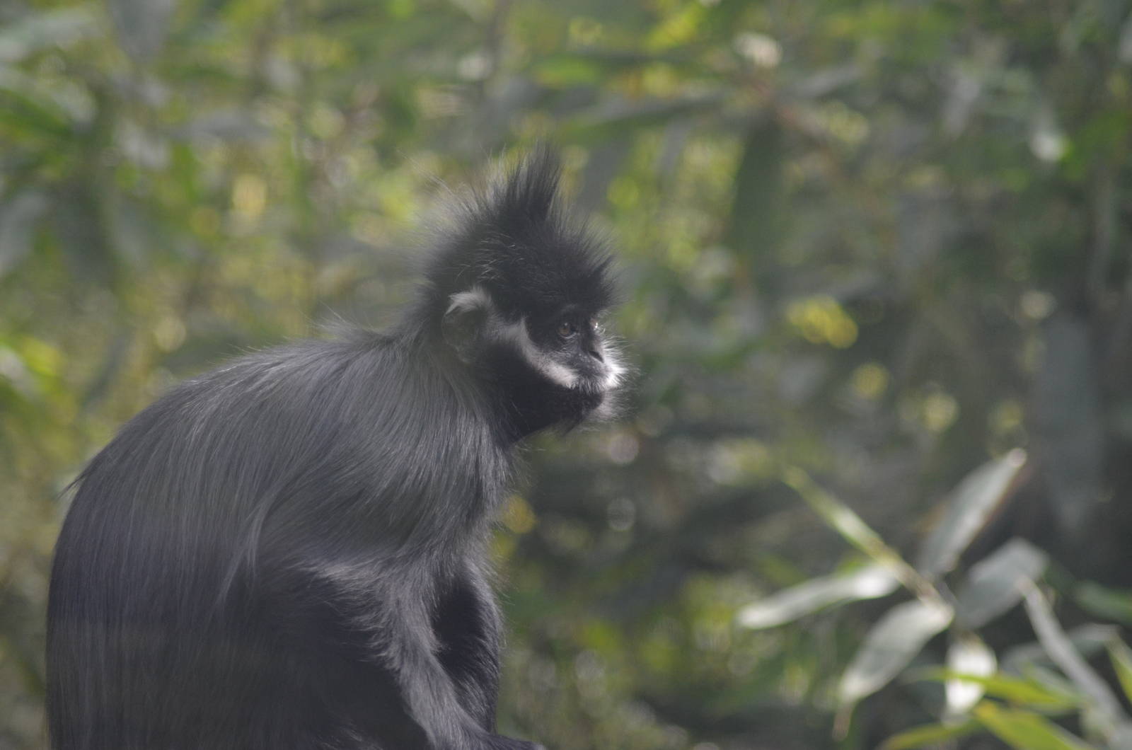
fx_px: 7767
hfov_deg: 8.3
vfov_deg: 5.5
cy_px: 375
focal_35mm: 248
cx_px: 566
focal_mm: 165
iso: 800
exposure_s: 1/640
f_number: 4.5
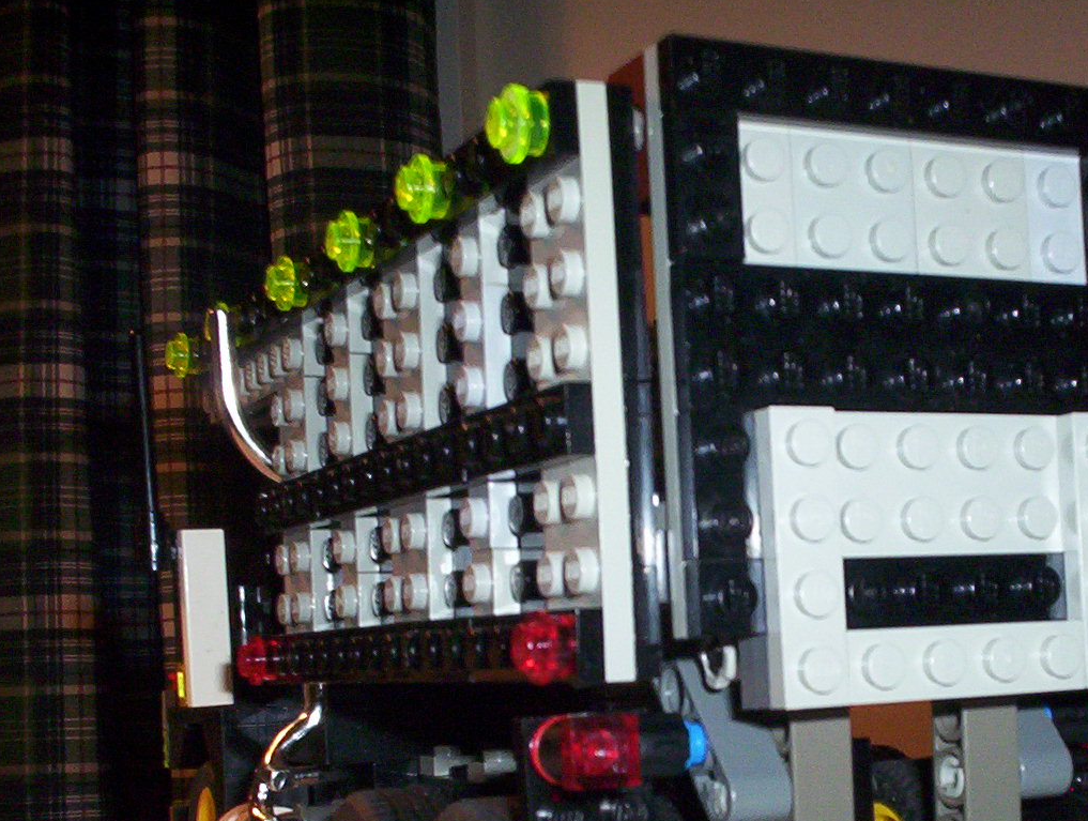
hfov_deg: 30.9
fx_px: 1921
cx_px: 853
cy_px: 649
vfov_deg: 23.8
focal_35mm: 61
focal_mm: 4.99
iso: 140
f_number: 4.5
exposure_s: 1/60
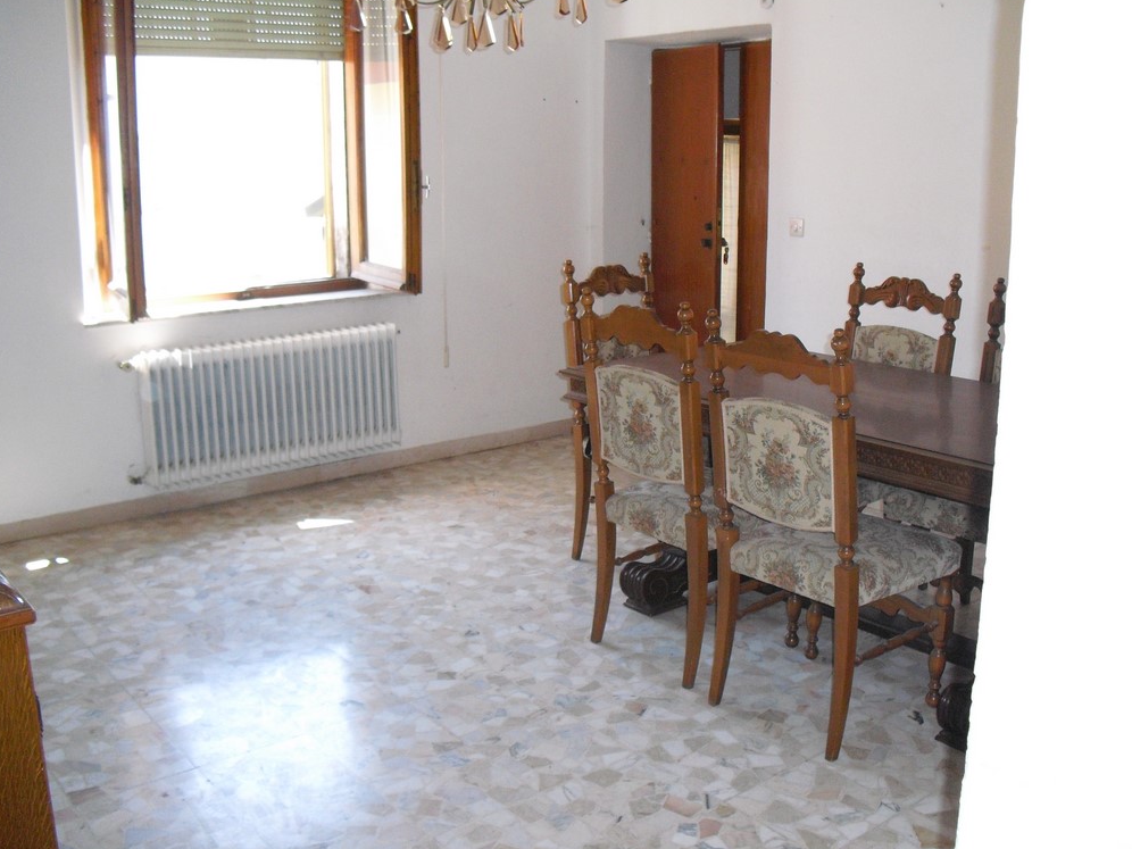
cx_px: 556
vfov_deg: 38.7
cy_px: 422
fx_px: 1210
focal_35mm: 37
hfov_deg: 50.1
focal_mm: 6.3
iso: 400
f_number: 3.1
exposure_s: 1/200
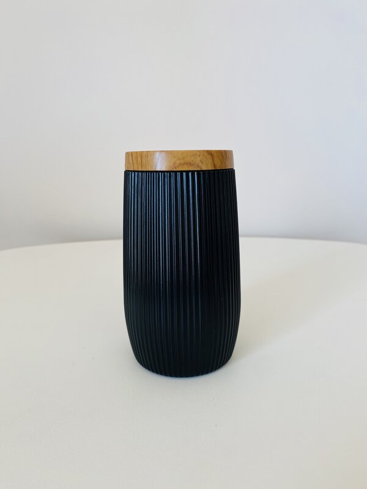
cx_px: 184
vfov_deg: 67.3
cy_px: 244
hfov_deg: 53.1
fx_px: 368
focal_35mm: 26
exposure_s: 1/122
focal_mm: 4.25
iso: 50
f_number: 1.8
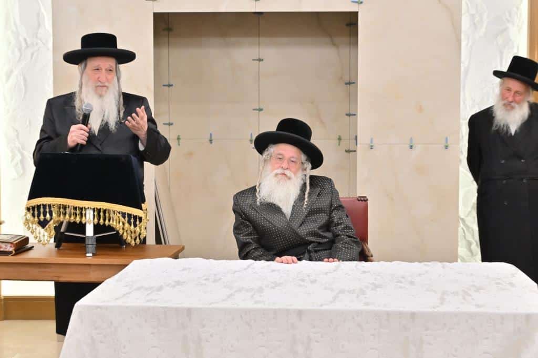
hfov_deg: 34.5
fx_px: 866
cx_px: 269
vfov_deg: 23.4
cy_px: 179
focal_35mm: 58
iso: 800
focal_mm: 39
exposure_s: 1/160
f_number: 4
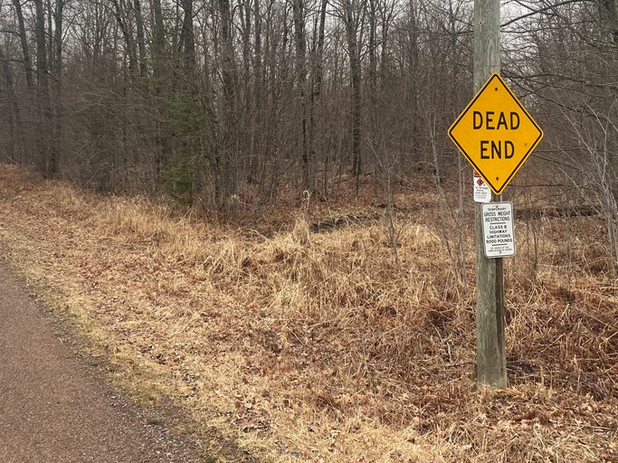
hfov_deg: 47.8
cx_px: 275
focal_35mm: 39
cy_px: 120
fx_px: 696
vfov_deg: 36.0
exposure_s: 1/334
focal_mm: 4.25
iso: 32
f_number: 1.8
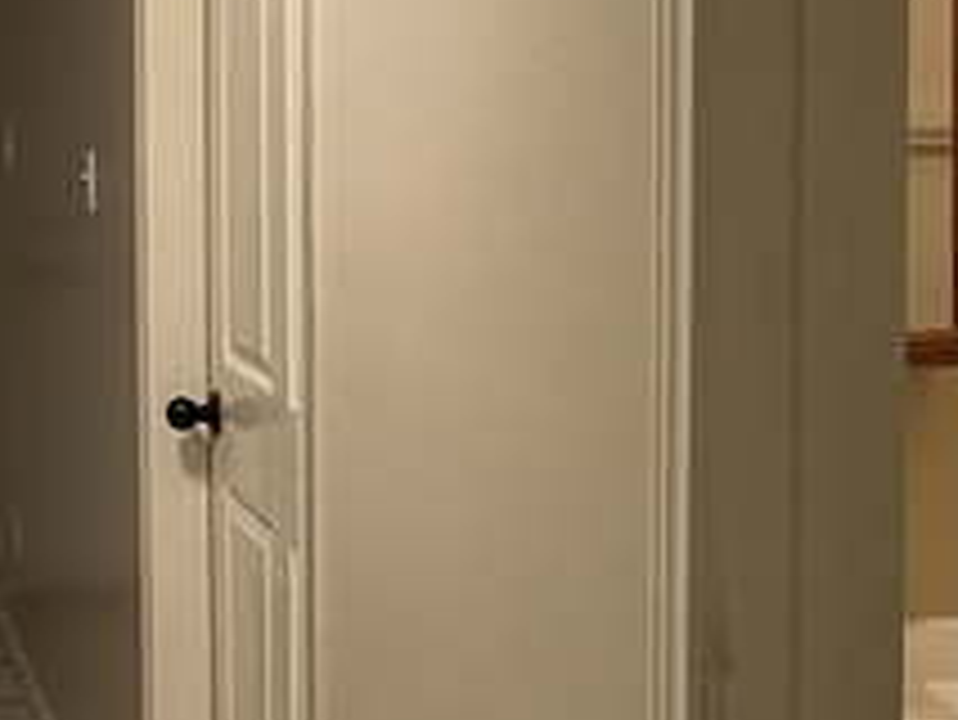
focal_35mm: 78
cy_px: 108
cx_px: -261
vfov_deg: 18.7
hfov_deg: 22.6
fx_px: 2160
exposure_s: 1/60
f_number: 1.6
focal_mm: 5.1
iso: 250
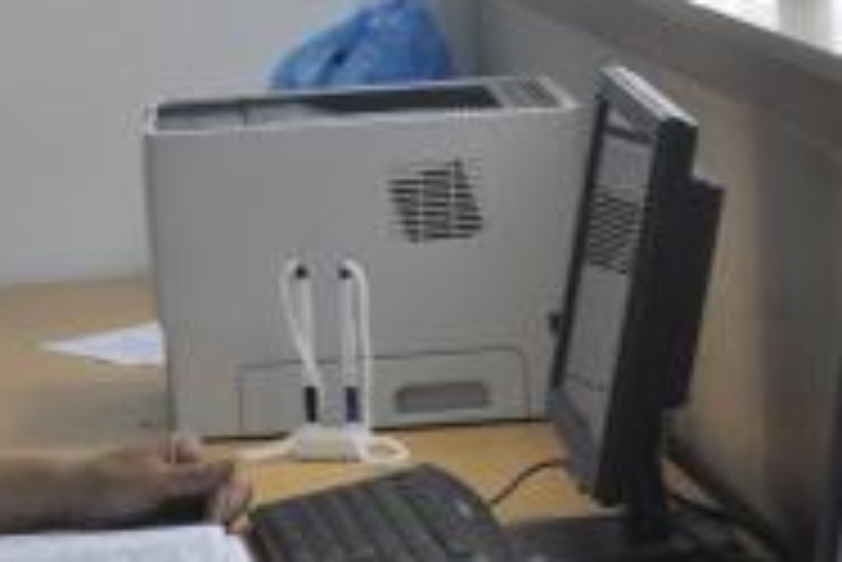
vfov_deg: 7.1
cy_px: 202
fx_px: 4564
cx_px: 374
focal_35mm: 195
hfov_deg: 10.5
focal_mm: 38
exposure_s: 1/15
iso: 200
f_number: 5
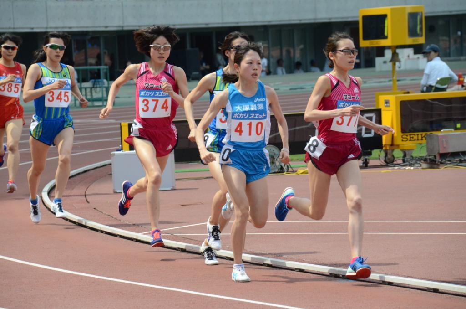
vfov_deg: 5.5
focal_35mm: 248
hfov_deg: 8.3
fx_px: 3197
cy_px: 154
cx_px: 233
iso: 3200
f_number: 8
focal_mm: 165
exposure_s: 1/4000
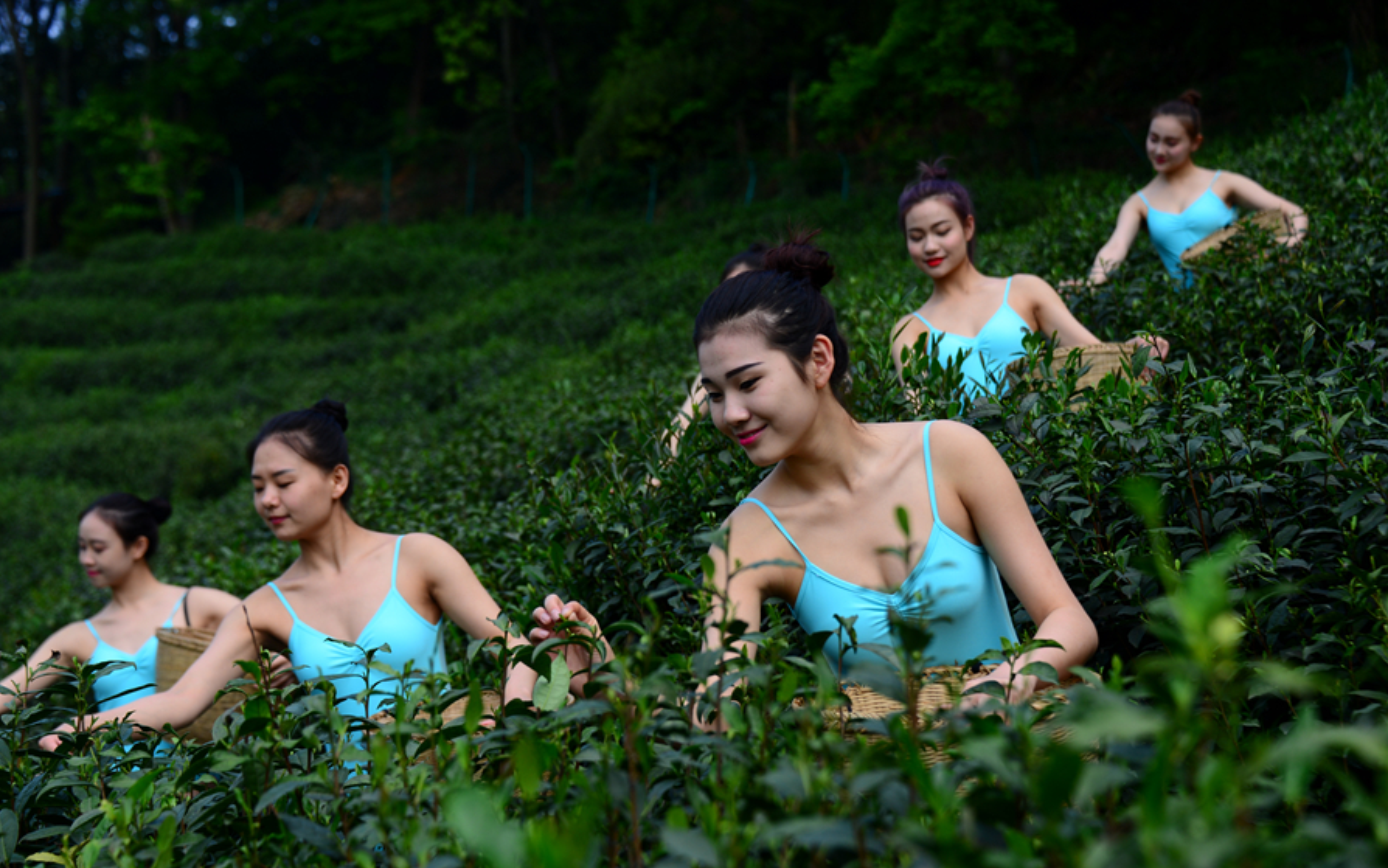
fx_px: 3027
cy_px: 444
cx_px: 691
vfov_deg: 16.3
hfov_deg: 25.8
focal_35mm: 80
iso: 200
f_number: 5.6
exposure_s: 1/350
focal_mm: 78
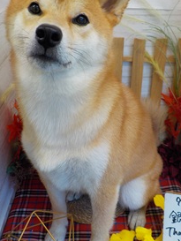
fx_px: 307
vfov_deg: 42.8
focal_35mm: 44
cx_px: 99
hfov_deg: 32.9
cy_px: 104
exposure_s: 1/30
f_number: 3.3
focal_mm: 4.1
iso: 125
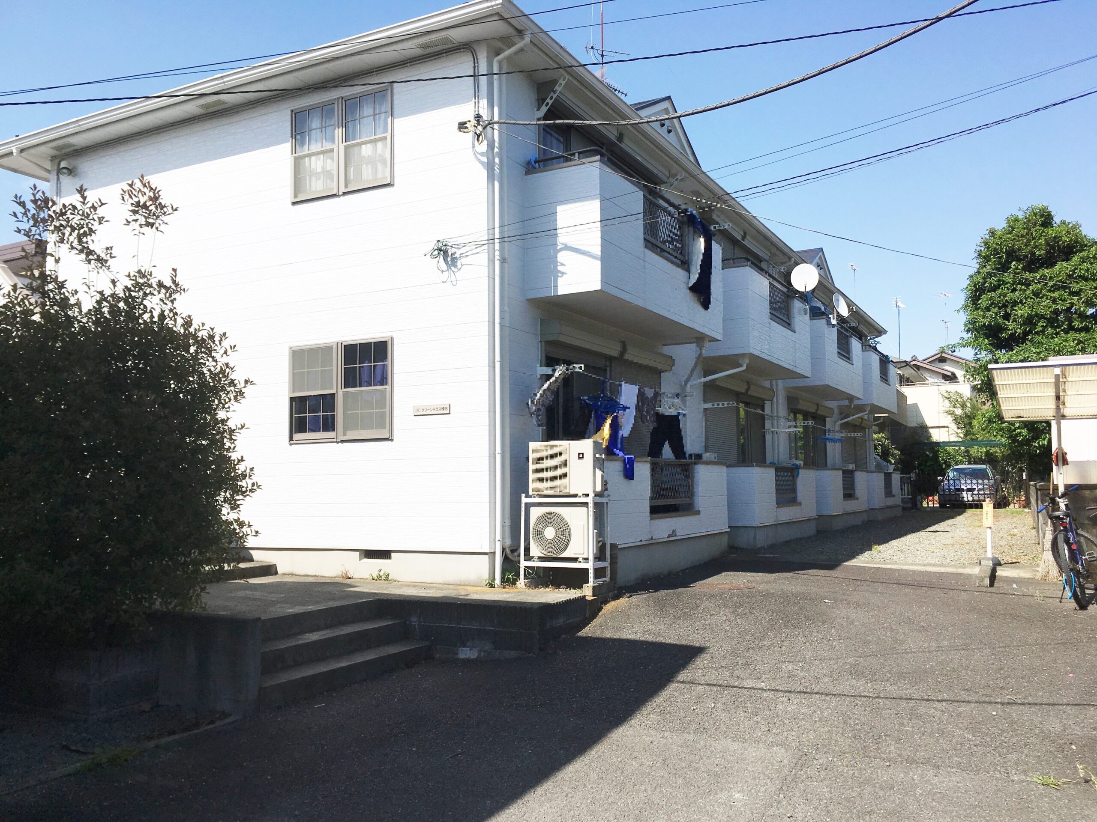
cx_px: 548
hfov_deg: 61.7
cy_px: 411
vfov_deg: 48.2
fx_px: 919
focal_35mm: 29
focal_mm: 4.15
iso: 25
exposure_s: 1/2959
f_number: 2.2
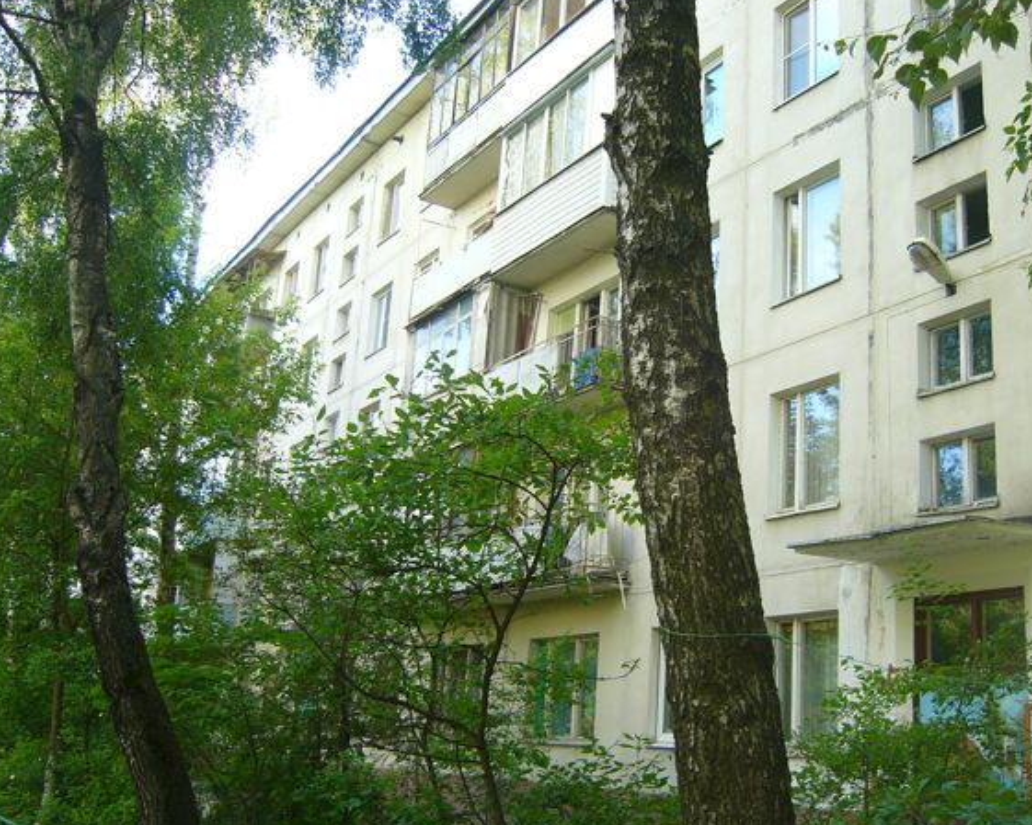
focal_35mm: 39
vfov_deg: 38.2
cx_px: 572
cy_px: 422
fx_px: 1190
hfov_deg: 46.8
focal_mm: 5.8
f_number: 2.8
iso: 50
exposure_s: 1/80
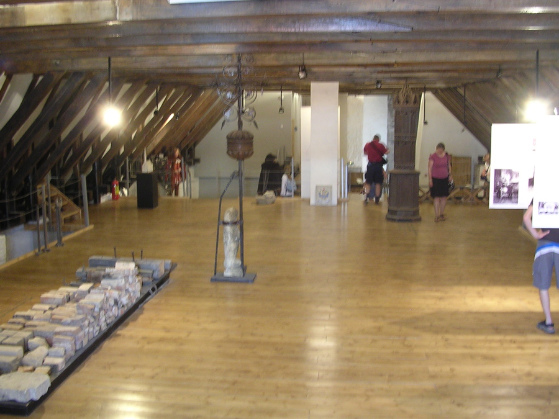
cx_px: 280
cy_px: 210
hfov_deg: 49.0
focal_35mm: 38
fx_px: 614
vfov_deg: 37.7
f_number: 2.8
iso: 181
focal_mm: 5.8
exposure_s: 1/3.5
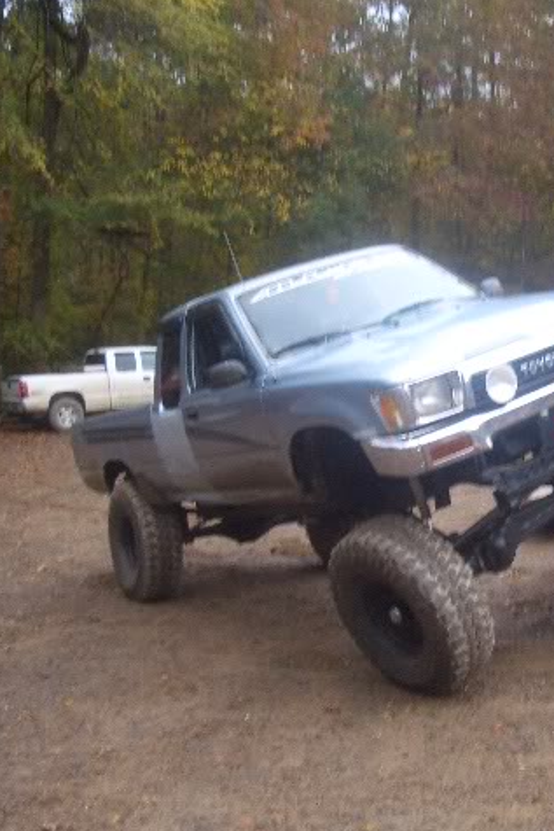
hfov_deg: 27.3
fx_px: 1130
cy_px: 416
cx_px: 381
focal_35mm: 49
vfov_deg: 40.3
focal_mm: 5.8
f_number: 2.6
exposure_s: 1/80
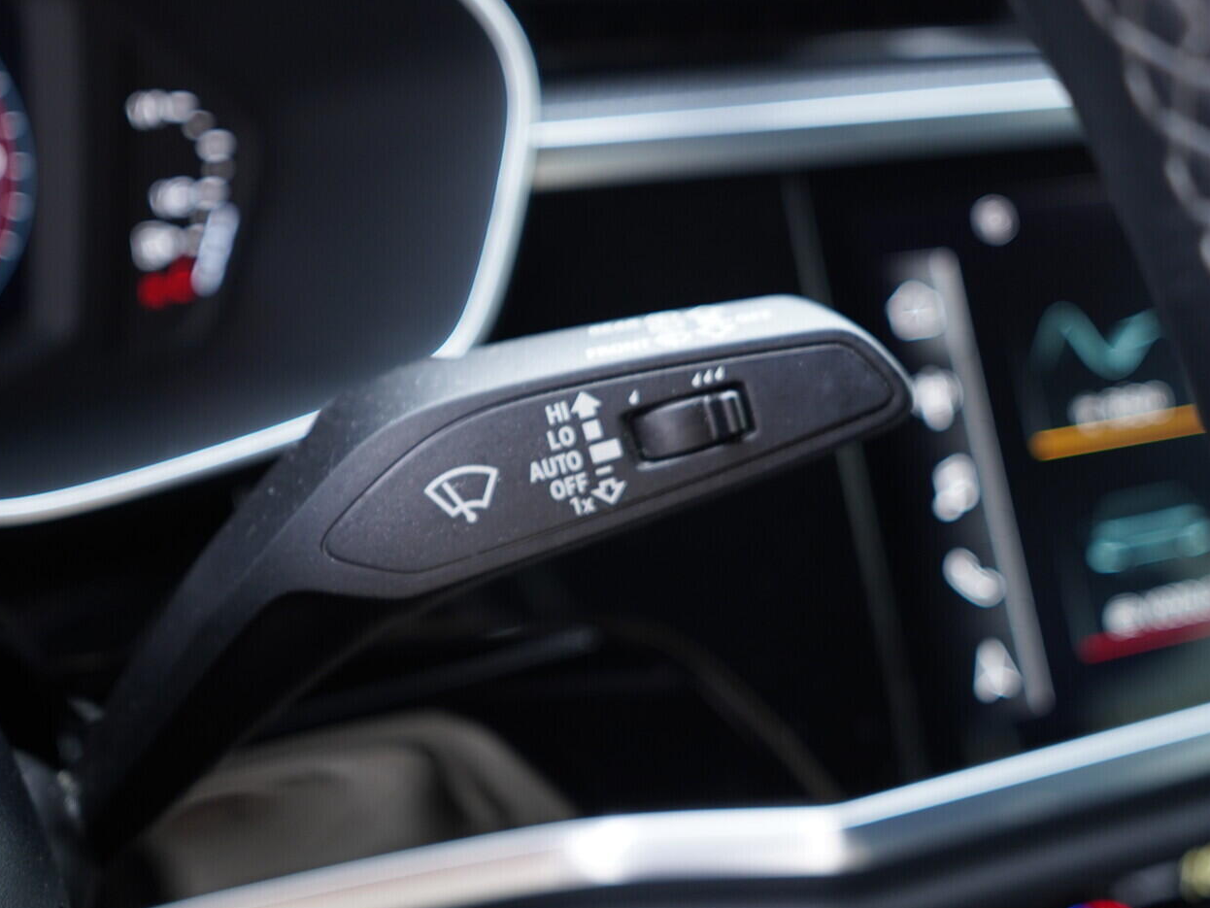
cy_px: 464
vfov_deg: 36.0
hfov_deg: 46.8
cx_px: 560
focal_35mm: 40
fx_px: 1398
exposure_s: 1/40
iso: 400
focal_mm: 24
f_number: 2.8
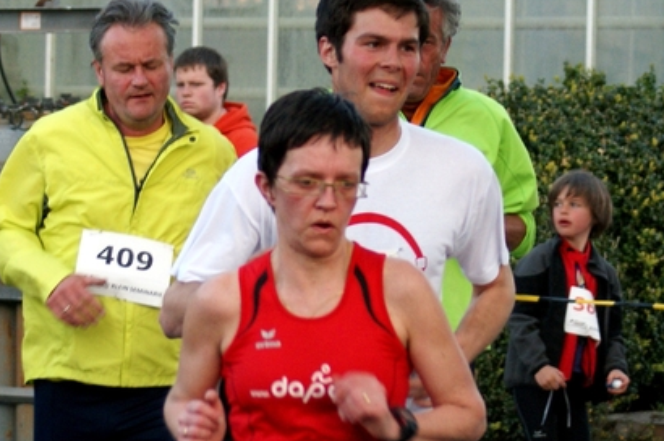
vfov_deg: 8.3
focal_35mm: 165
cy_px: 276
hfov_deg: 12.5
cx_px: 274
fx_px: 3034
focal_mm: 75
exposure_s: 1/160
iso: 400
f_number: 4.5
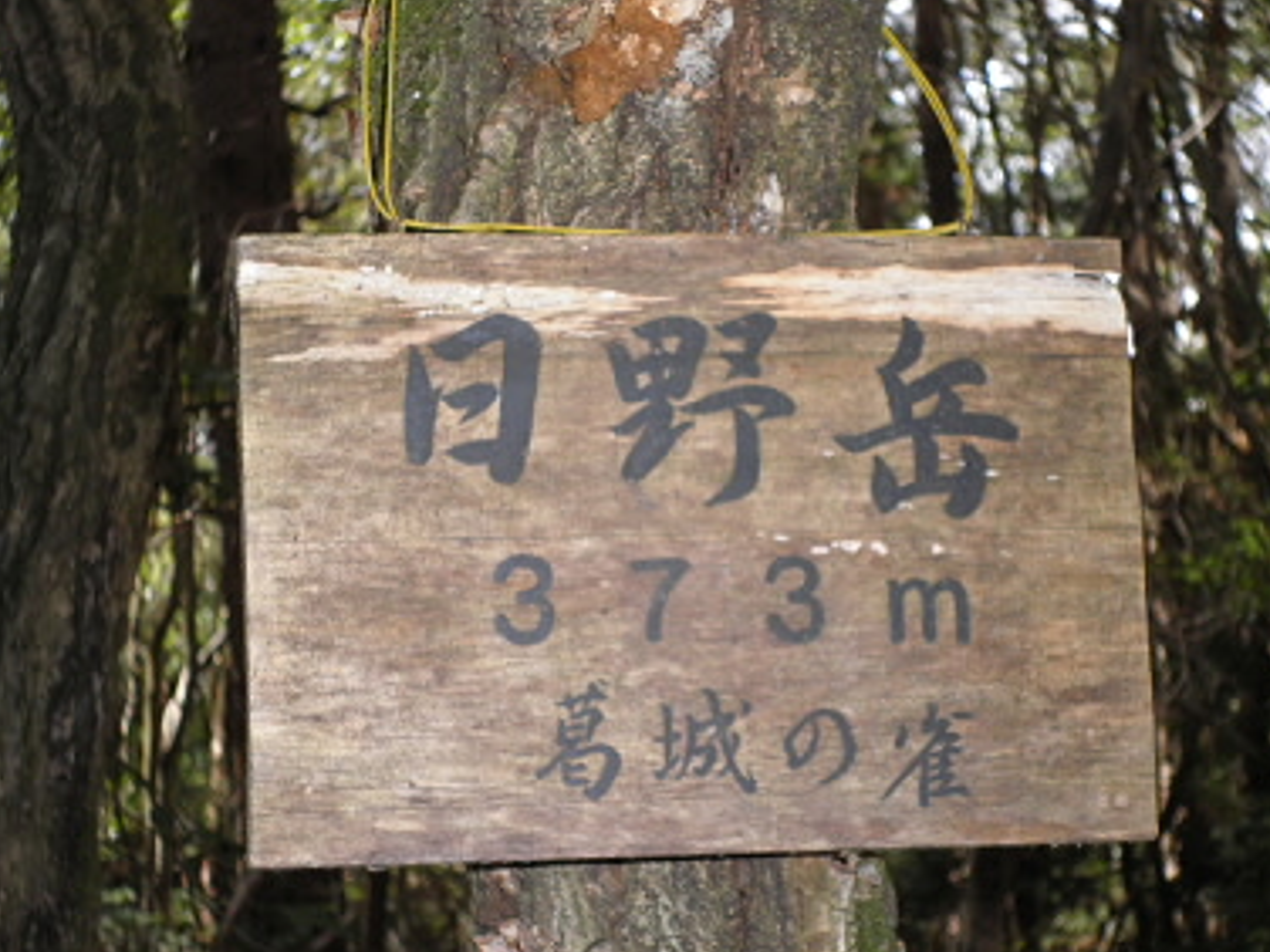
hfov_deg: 23.8
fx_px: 3008
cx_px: 642
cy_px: 476
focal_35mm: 82
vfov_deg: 18.0
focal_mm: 13.9
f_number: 5.9
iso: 200
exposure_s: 1/100
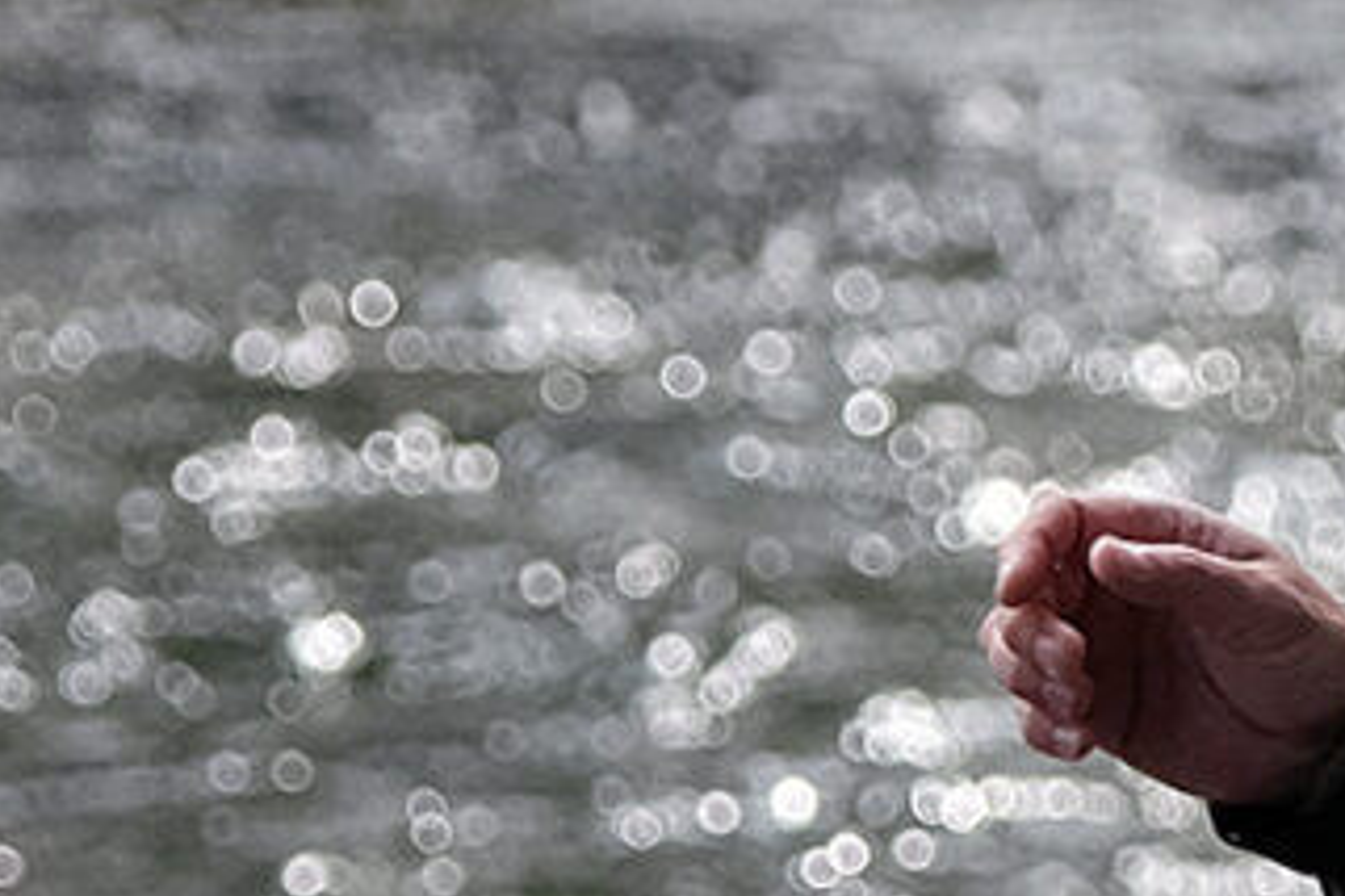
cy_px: 2732
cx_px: 2032
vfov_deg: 1.4
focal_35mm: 1006
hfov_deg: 2.0
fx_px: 37582
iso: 400
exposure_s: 1/500
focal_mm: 83.8
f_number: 3.2
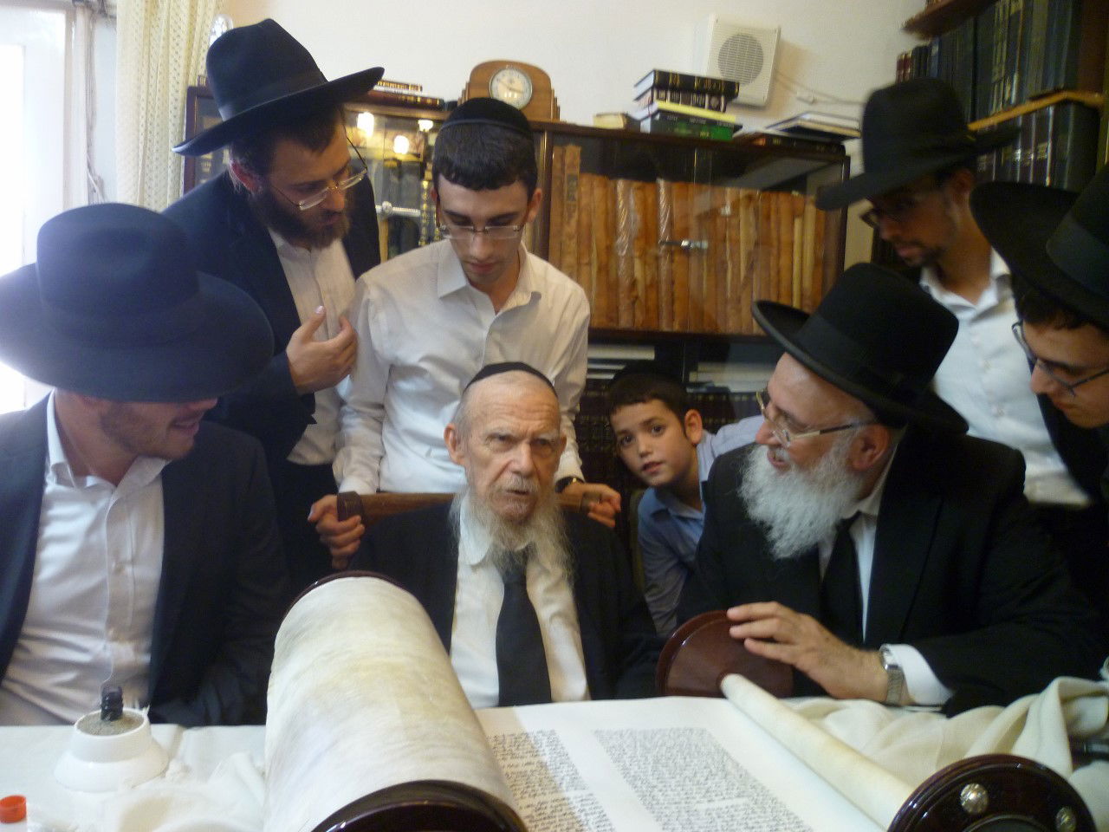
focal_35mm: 28
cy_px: 416
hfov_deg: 63.4
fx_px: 897
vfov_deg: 49.7
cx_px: 554
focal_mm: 5
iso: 250
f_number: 2.8
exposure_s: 1/30
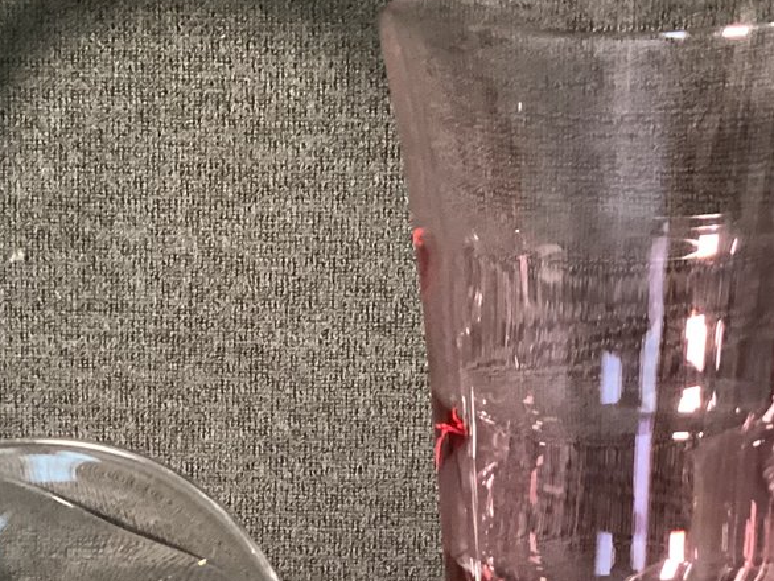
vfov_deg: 18.0
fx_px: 1790
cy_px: 566
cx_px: 289
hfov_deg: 24.3
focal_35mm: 80
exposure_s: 1/40
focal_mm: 3.3
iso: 400
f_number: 2.4
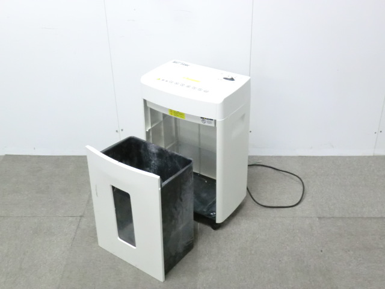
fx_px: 500
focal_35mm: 45
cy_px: 144
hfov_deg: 42.1
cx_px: 192
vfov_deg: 32.2
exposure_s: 1/30
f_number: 4.3
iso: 800
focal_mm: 8.2
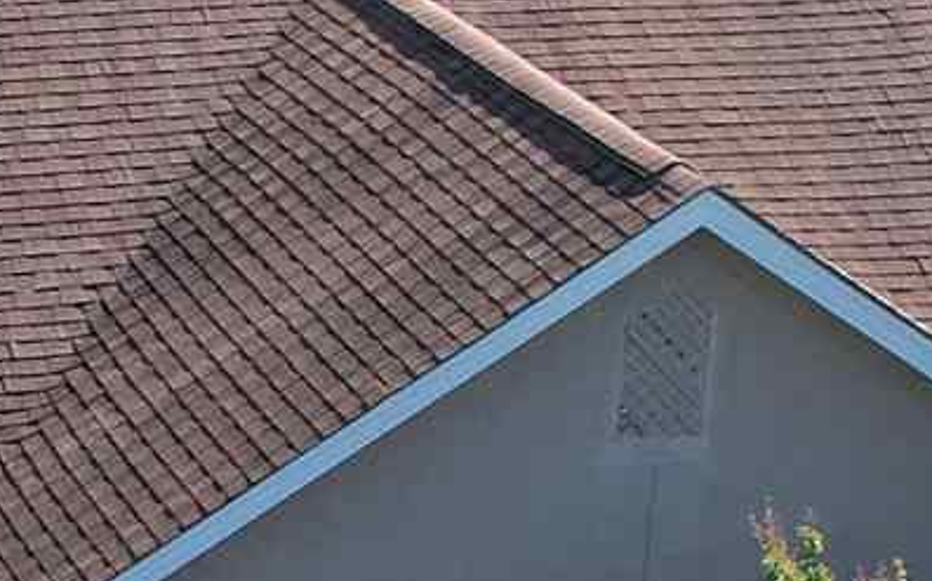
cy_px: 447
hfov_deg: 11.5
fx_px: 4417
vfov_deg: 7.5
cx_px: -487
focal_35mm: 174
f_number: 2.8
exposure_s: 1/800
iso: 100
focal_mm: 8.38
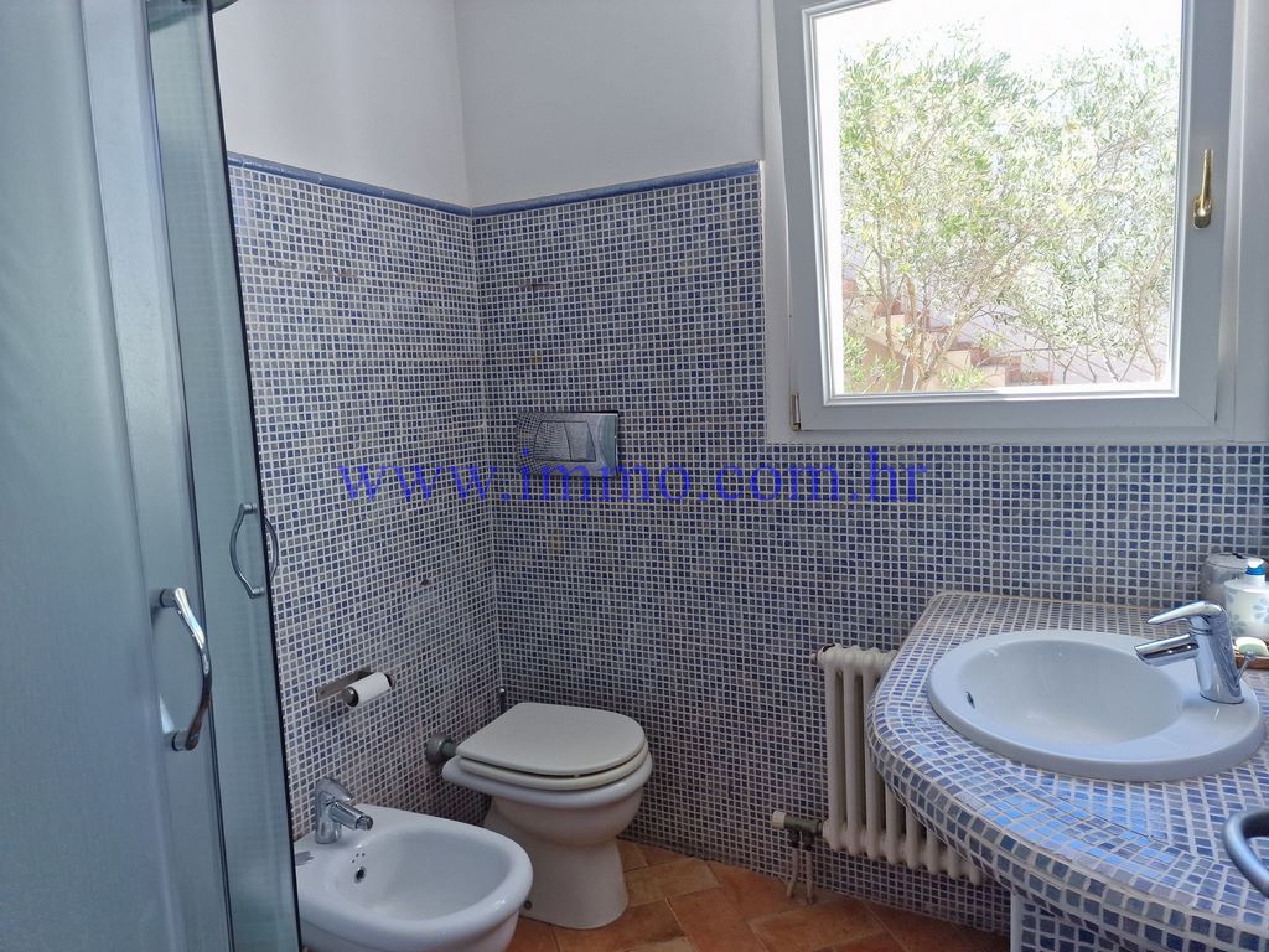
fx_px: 843
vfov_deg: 58.9
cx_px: 634
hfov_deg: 73.9
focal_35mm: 23
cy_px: 476
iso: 50
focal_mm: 6.4
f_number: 1.8
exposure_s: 1/120
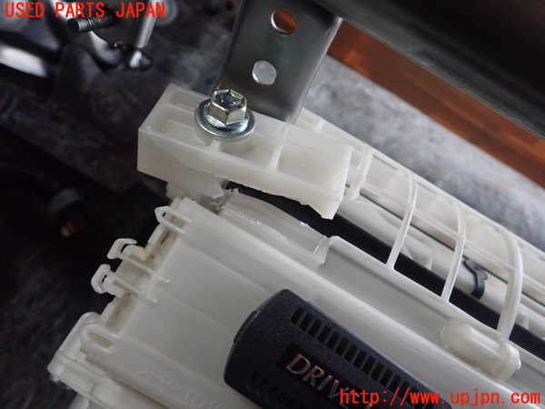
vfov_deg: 46.8
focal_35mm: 30
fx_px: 472
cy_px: 204
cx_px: 272
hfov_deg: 60.0
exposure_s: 1/125
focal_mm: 5.5
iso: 800
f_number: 2.3
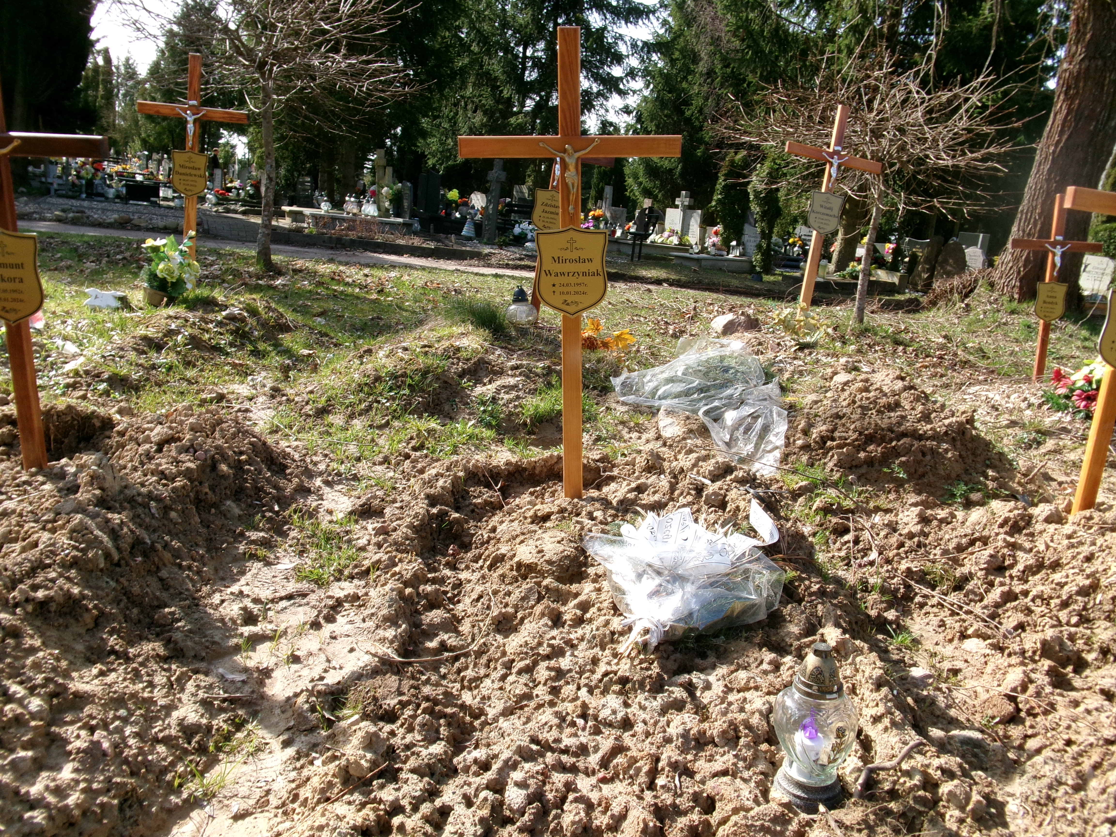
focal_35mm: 28
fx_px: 903
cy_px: 418
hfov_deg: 63.4
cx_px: 558
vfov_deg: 49.7
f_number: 10.8
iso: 100
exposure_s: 1/45
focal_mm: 5.1
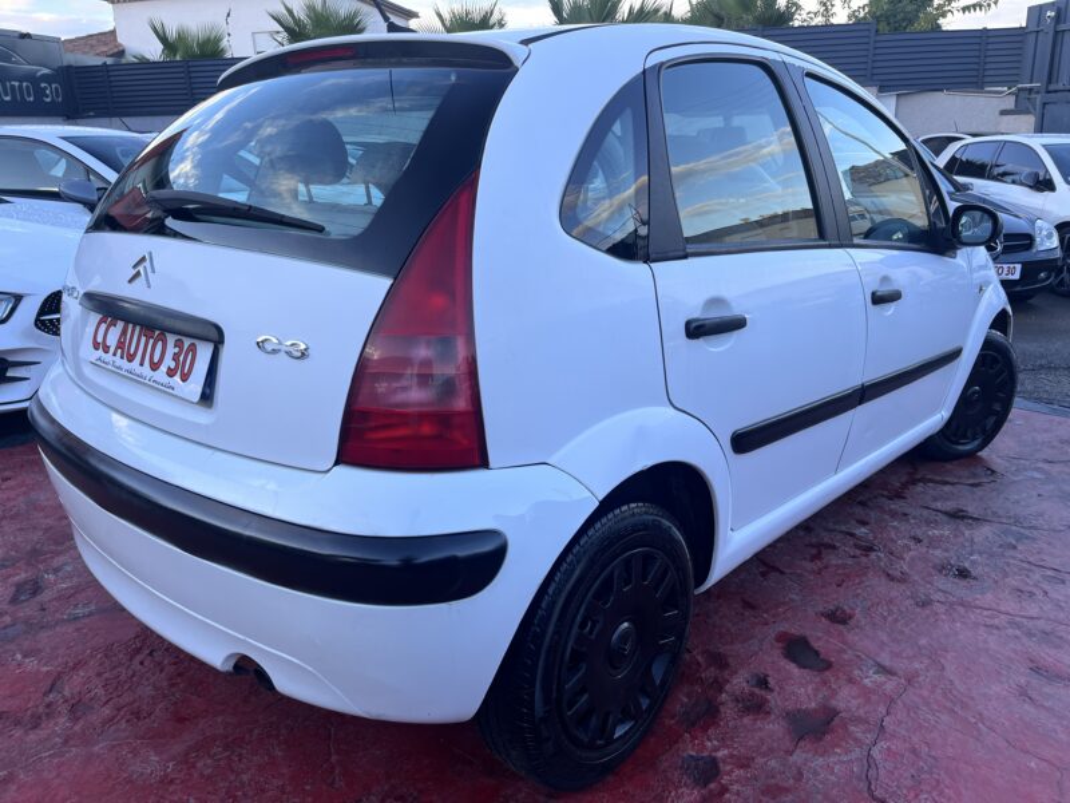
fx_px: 804
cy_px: 402
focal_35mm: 26
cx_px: 535
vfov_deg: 53.1
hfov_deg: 67.3
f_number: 1.6
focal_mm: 5.1
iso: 50
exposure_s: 1/384
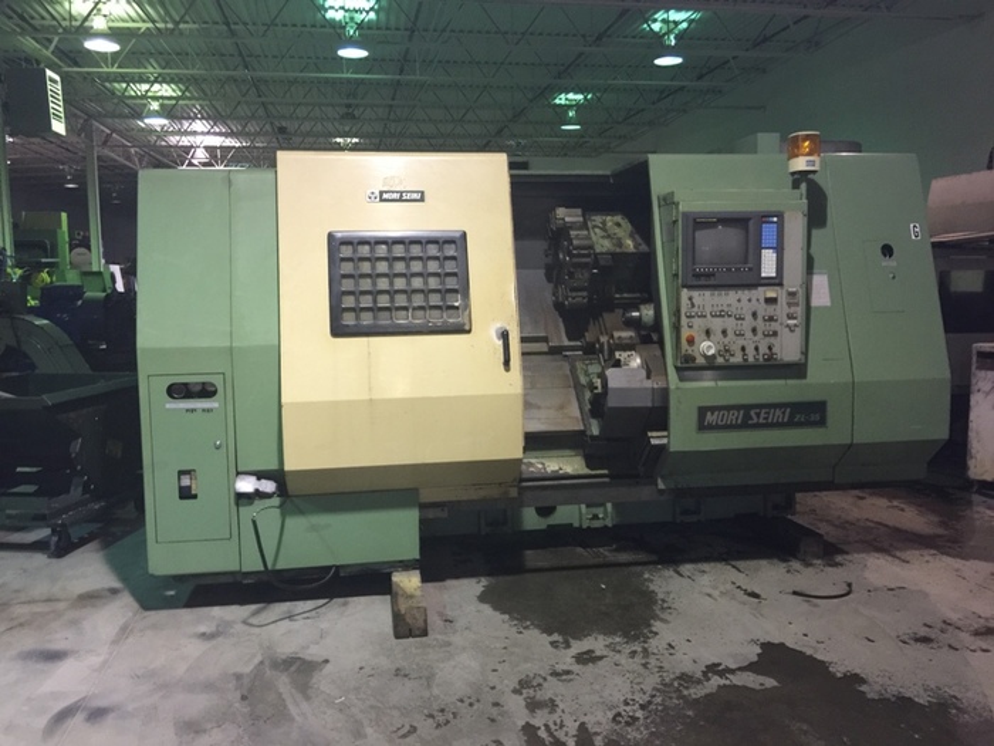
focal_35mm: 29
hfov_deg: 61.7
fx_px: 833
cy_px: 373
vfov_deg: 48.2
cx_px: 497
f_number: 2.2
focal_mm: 4.15
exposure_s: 1/10
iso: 100
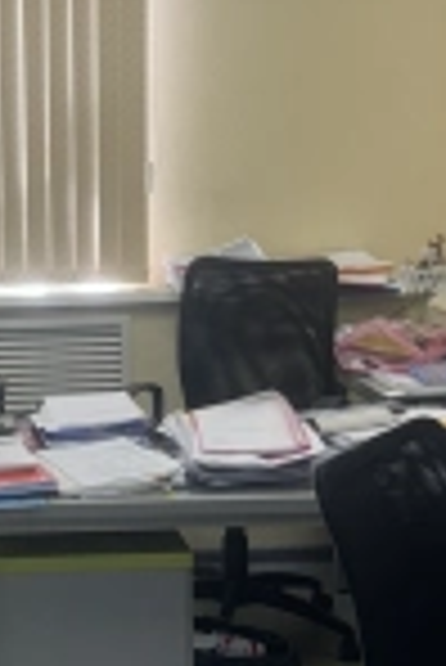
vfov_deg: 25.6
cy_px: 320
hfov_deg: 16.8
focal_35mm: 79
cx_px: -43
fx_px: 1465
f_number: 1.78
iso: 100
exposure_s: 1/100
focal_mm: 6.76
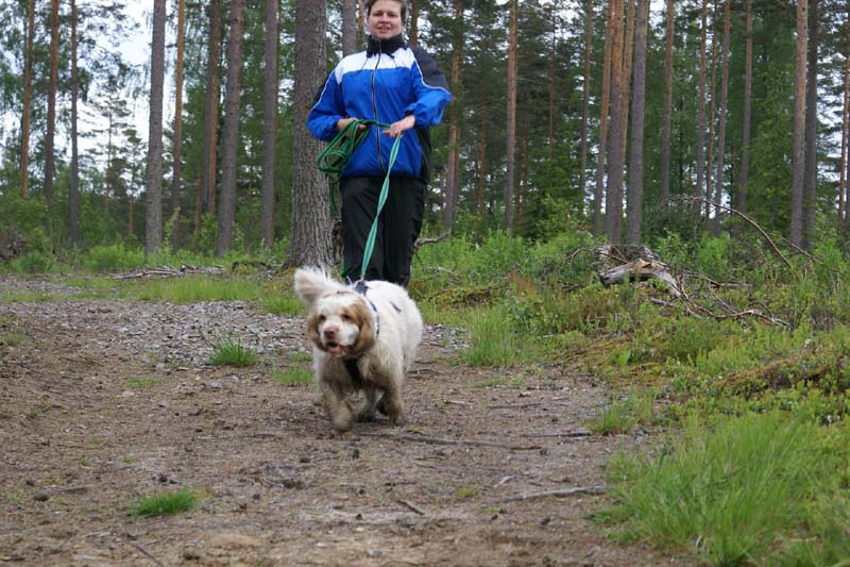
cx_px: 425
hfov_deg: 19.5
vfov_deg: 13.0
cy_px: 284
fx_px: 2478
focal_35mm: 105
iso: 200
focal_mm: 70
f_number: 5.6
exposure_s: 1/125
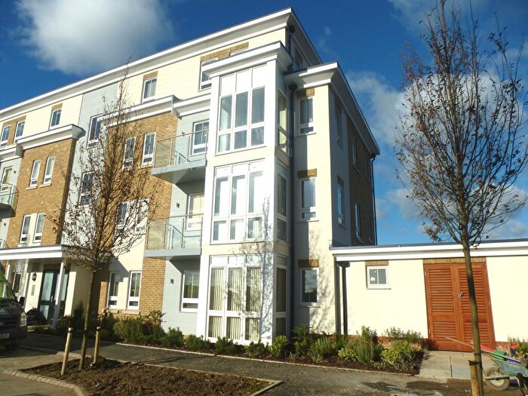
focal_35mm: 24
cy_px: 198
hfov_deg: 71.6
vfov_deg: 56.8
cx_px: 264
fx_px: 366
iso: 100
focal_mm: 4.3
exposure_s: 1/1600
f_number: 4
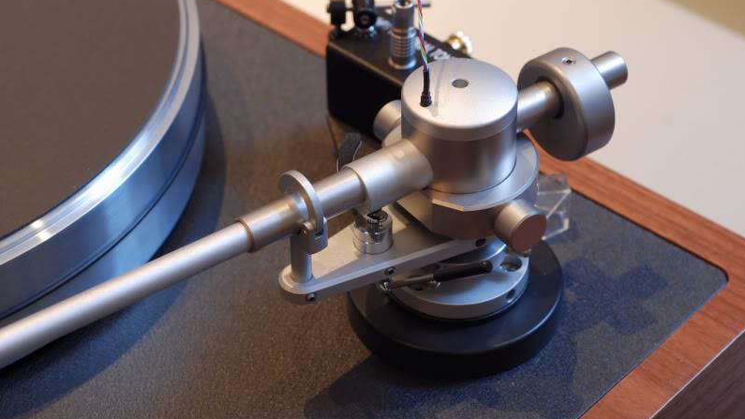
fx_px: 1876
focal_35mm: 95
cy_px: 180
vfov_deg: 12.7
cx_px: 374
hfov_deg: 22.5
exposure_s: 1.8
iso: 200
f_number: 8
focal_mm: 60
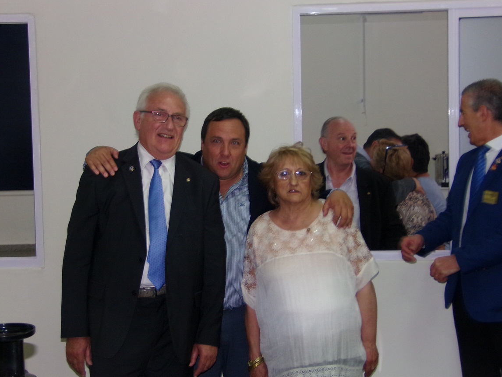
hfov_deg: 29.0
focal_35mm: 67
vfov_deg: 21.9
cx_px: 242
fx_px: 972
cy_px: 167
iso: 200
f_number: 4
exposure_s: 1/50
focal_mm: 10.7
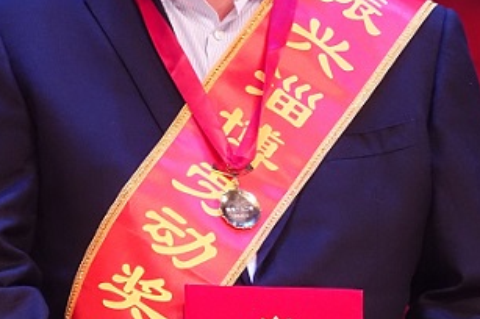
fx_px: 8950
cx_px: 217
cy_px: 41
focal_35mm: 672
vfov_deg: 2.0
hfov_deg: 3.1
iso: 800
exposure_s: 1/160
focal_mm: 83.9
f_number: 4
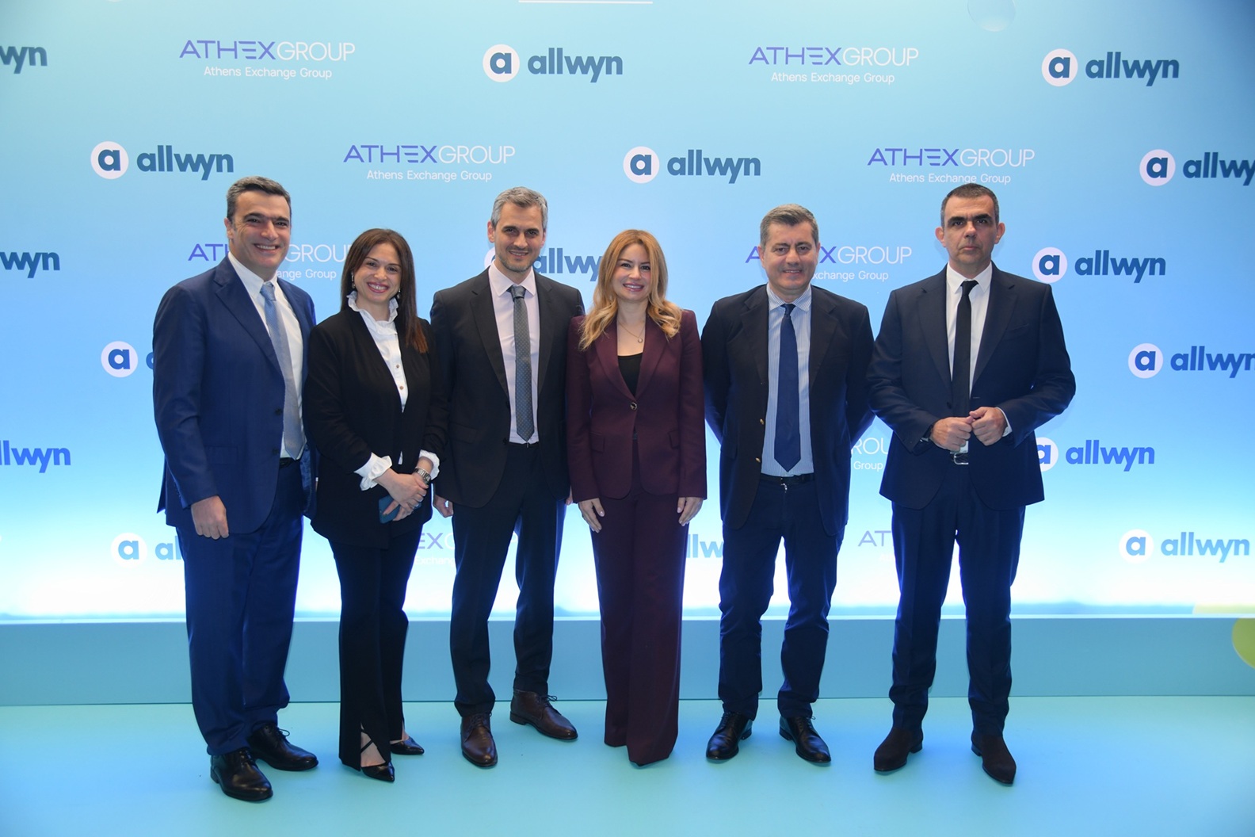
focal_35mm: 31
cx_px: 628
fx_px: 1081
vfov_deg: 42.3
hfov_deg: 60.3
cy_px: 418
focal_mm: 31
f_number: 4
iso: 640
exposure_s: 1/250
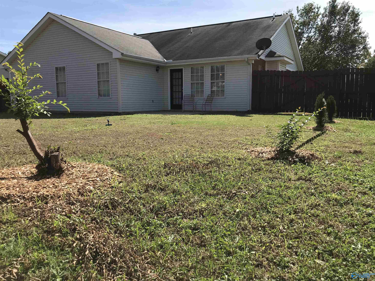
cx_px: 188
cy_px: 140
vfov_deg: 49.7
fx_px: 303
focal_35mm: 28
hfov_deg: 63.4
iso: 20
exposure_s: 1/1880
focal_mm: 3.99
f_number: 1.8
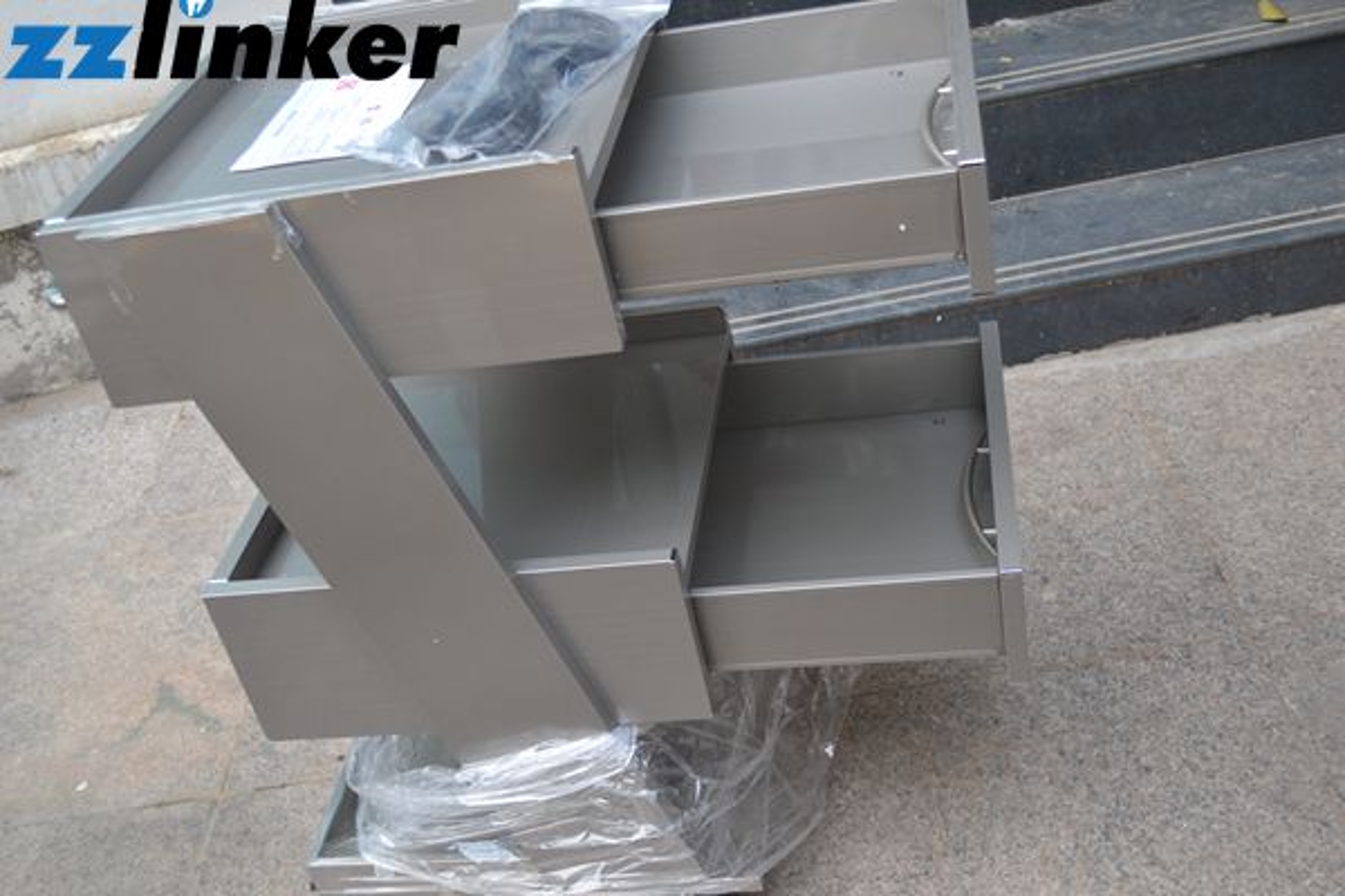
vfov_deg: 34.2
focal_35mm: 39
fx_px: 1457
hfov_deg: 49.6
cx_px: 672
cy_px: 448
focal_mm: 26
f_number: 4.2
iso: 220
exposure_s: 1/125
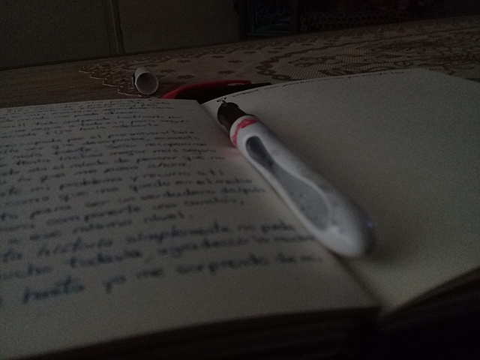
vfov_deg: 45.4
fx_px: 430
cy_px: 180
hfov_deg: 58.4
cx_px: 240
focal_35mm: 31
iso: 320
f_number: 2.2
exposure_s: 1/17
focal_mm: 3.3
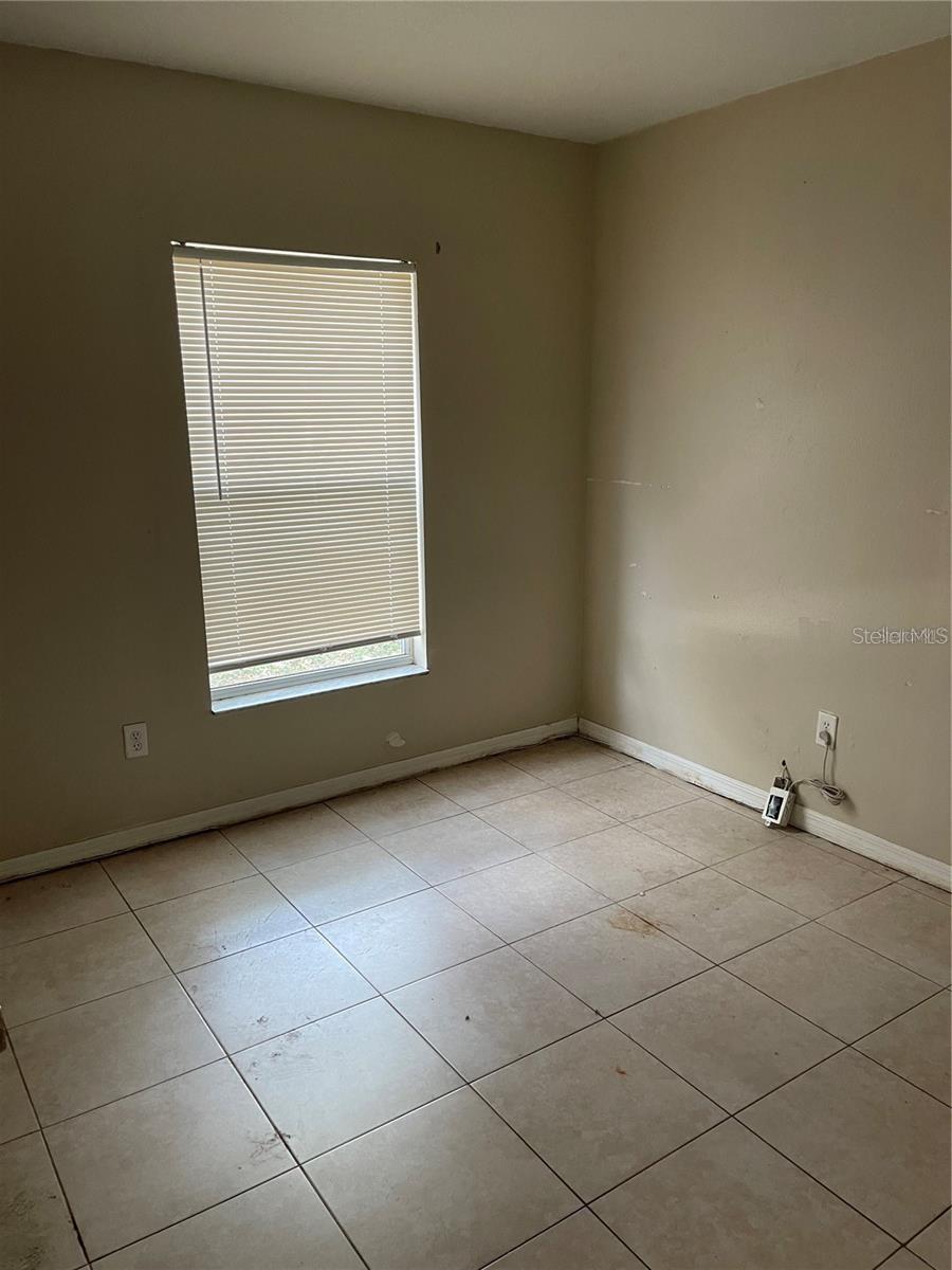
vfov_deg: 67.3
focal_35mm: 26
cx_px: 476
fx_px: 953
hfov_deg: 53.1
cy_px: 635
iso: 125
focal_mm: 5.1
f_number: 1.6
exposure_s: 1/63
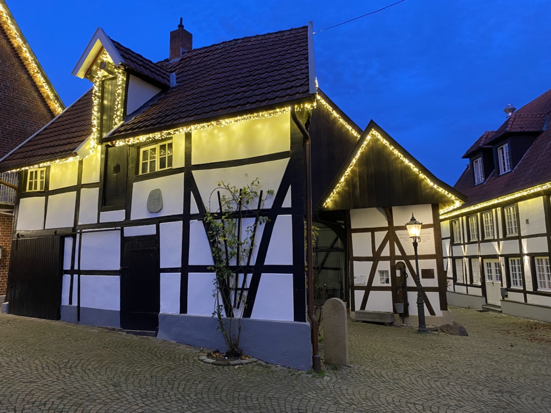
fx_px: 414
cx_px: 276
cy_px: 206
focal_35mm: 26
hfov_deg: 67.3
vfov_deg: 53.1
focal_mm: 4.25
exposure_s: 1/33
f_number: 1.8
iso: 400
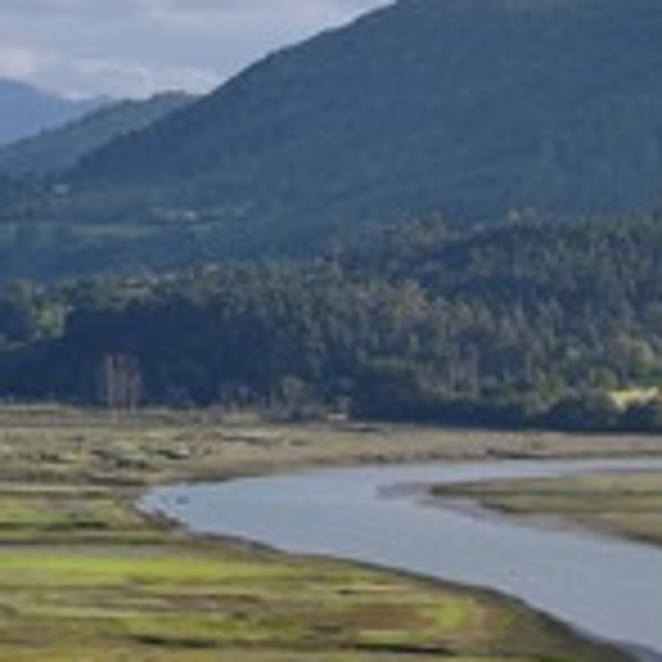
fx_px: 5799
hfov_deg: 6.5
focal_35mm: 268
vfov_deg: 6.5
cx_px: 441
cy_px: 405
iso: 400
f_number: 16
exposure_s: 1/320
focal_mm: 110
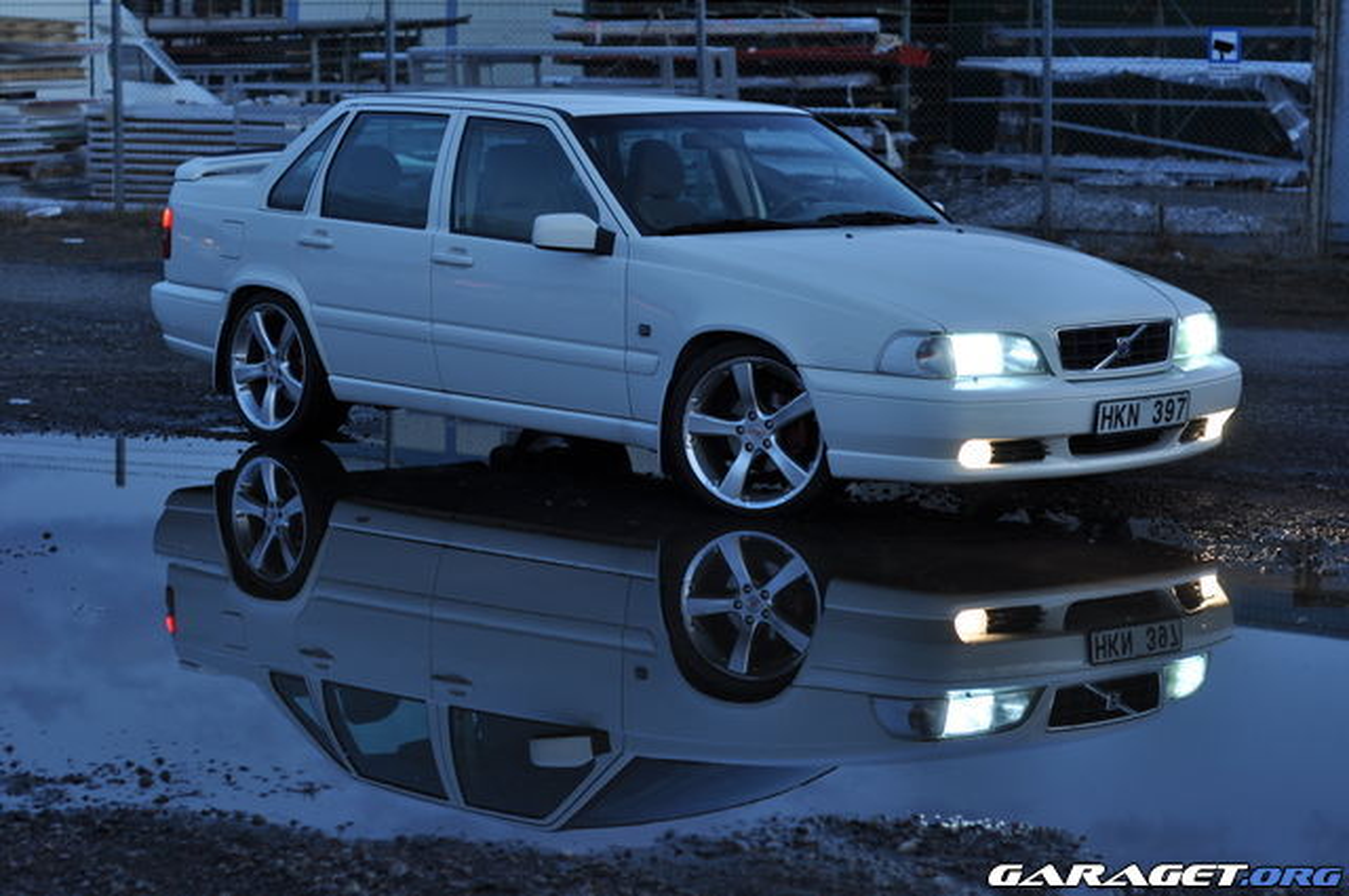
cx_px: 674
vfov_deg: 18.1
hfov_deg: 27.0
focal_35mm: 75
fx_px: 2807
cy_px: 448
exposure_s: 1/50
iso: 200
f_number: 3.5
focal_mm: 50
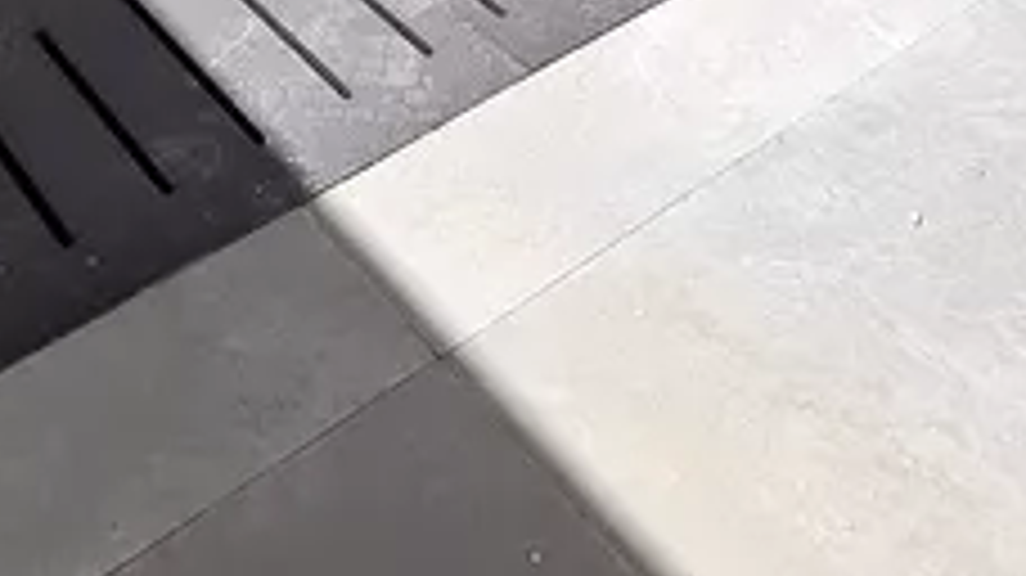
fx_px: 1577
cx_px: 407
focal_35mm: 58
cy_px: -495
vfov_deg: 16.8
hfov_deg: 35.9
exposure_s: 1/1035
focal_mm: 1.74
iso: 40
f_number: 2.2
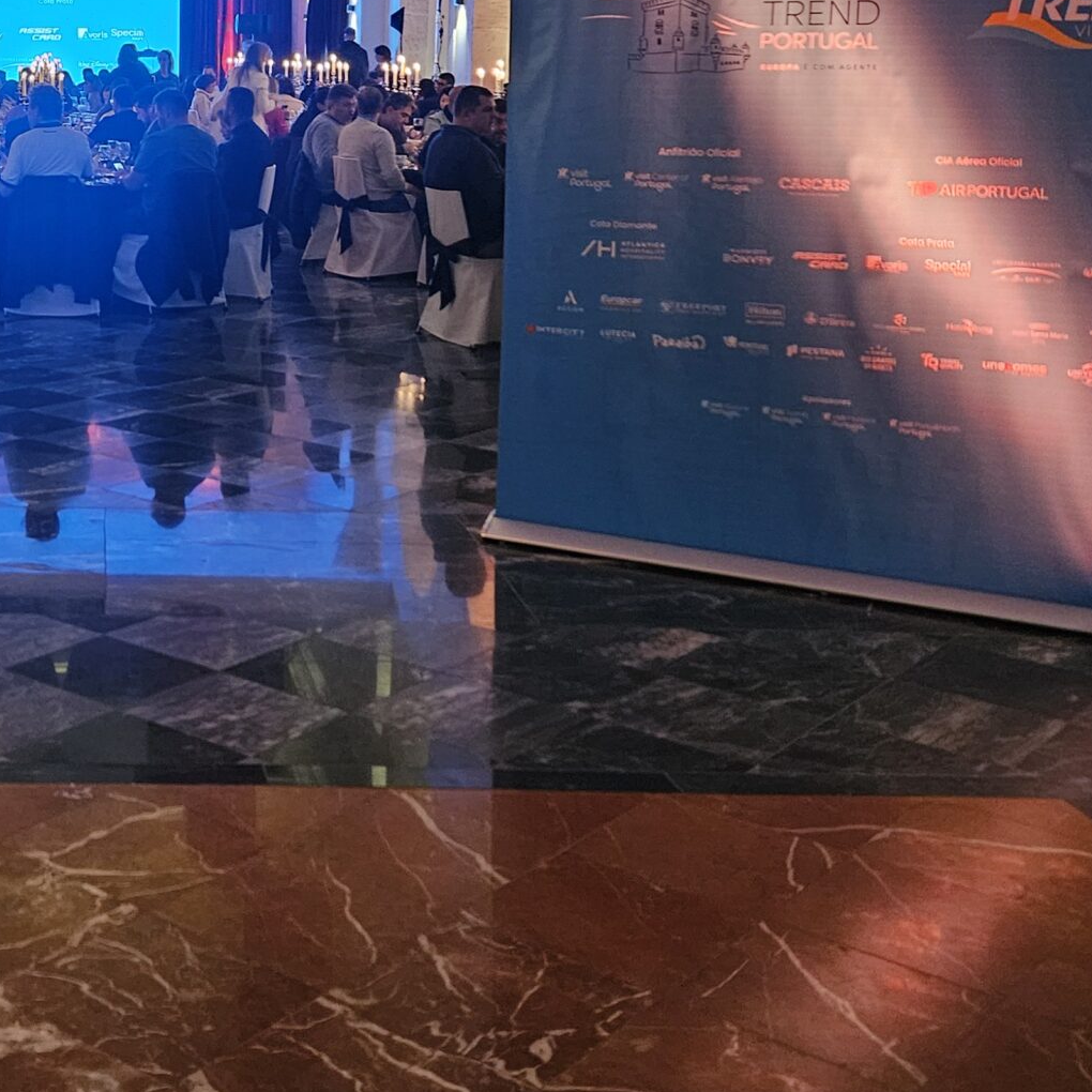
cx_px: -5
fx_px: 1820
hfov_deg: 30.9
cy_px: 224
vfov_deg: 32.5
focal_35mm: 51
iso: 500
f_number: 1.8
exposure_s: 1/25
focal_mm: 5.4
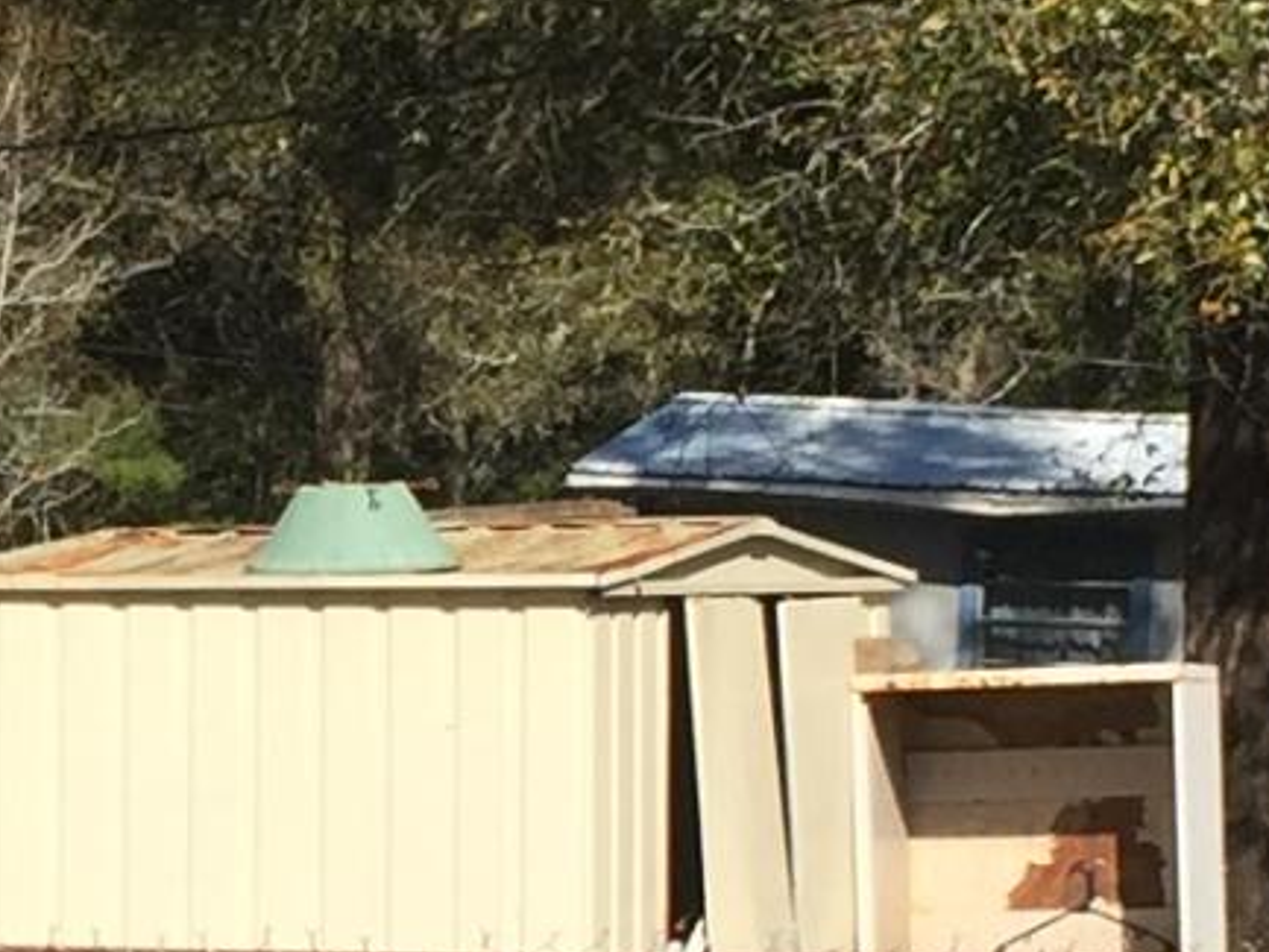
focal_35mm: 201
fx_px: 7371
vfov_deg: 7.4
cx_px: -293
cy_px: 1028
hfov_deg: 9.7
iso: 32
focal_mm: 4.15
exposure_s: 1/1980
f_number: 2.2
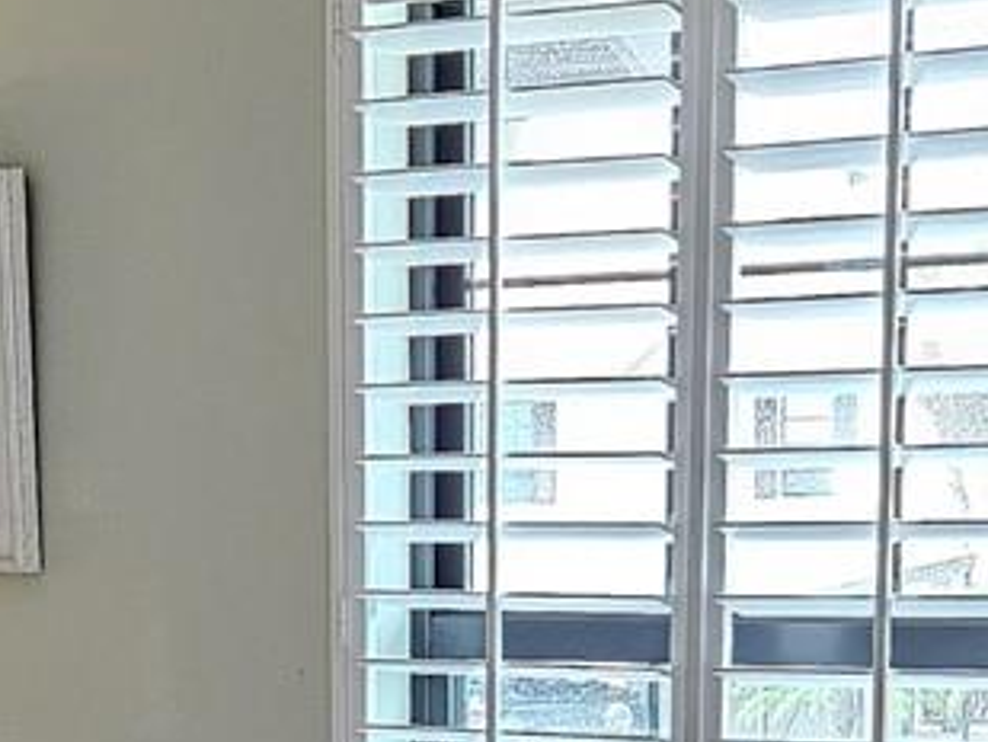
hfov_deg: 16.5
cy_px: 1046
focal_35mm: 119
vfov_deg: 12.0
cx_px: 253
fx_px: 3398
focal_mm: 5.4
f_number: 1.8
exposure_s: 1/120
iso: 500
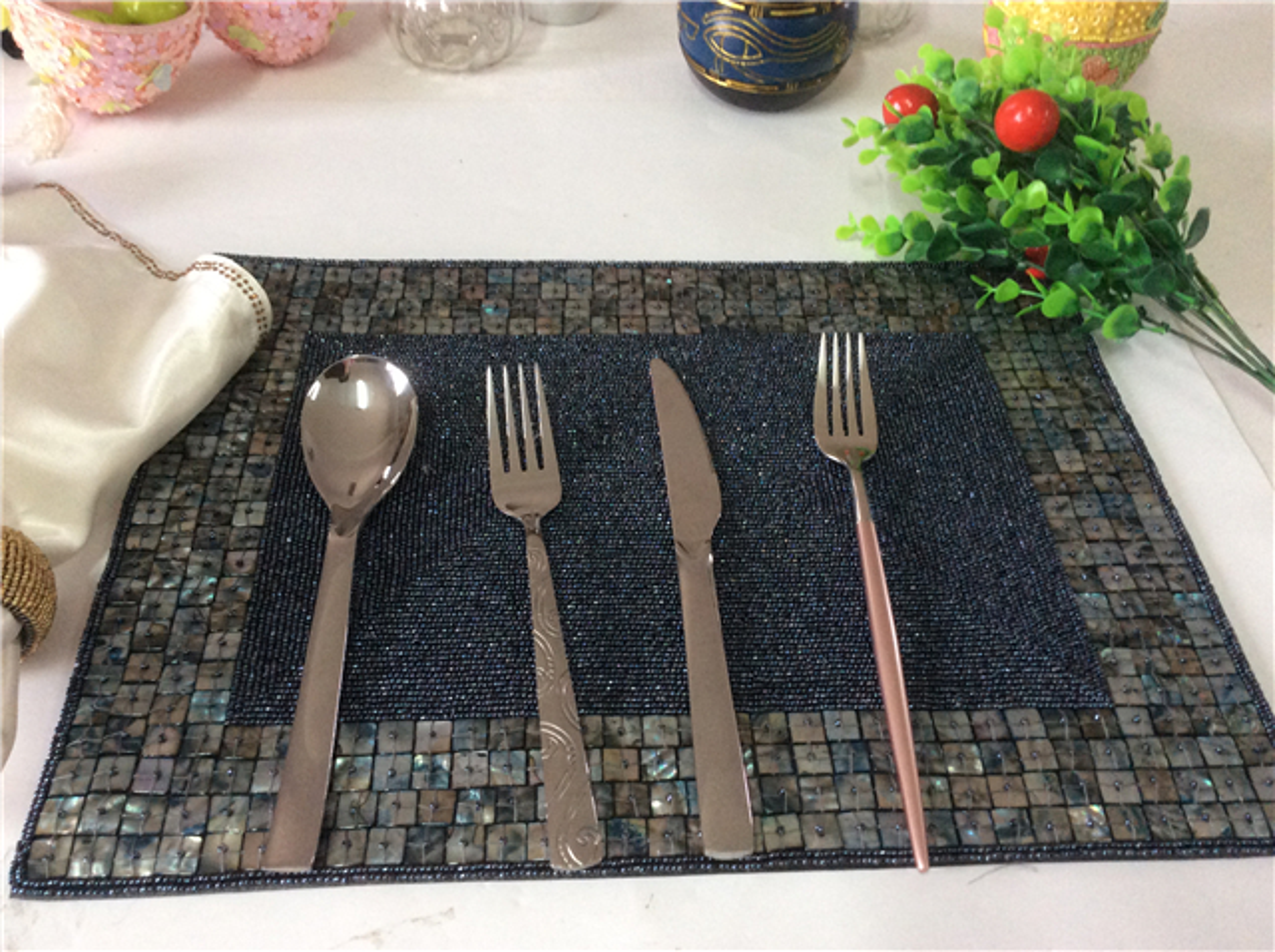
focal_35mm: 32
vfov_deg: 44.1
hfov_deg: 56.9
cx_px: 638
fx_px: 1177
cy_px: 476
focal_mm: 3.3
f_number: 2.4
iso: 125
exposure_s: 1/25
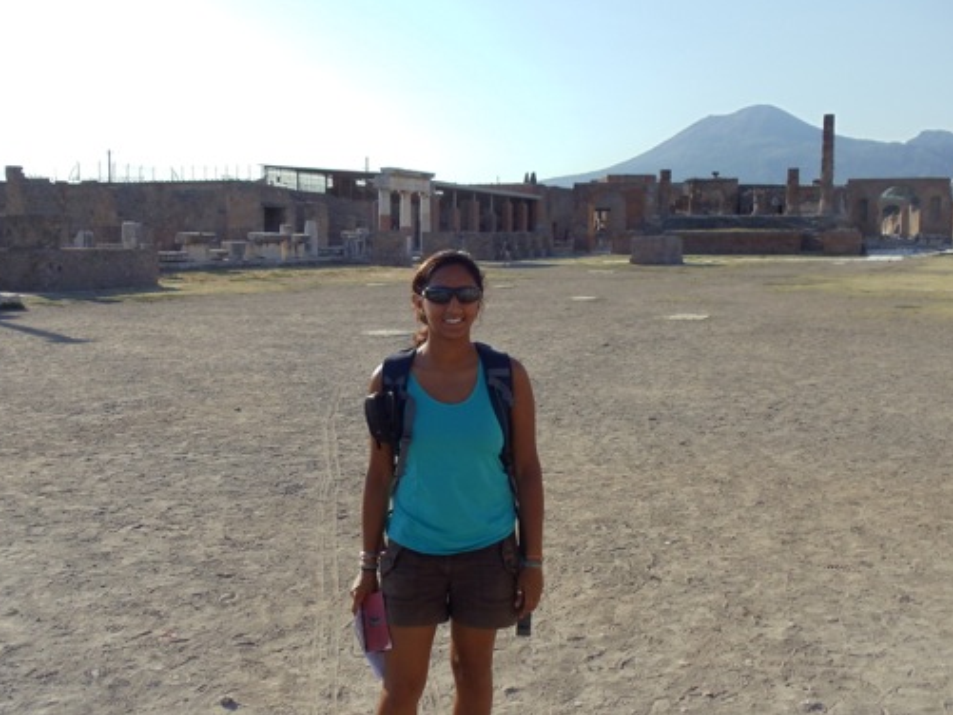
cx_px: 455
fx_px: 1459
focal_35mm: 53
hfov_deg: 36.2
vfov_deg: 27.5
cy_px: 328
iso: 100
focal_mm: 6
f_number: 7.1
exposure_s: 1/320
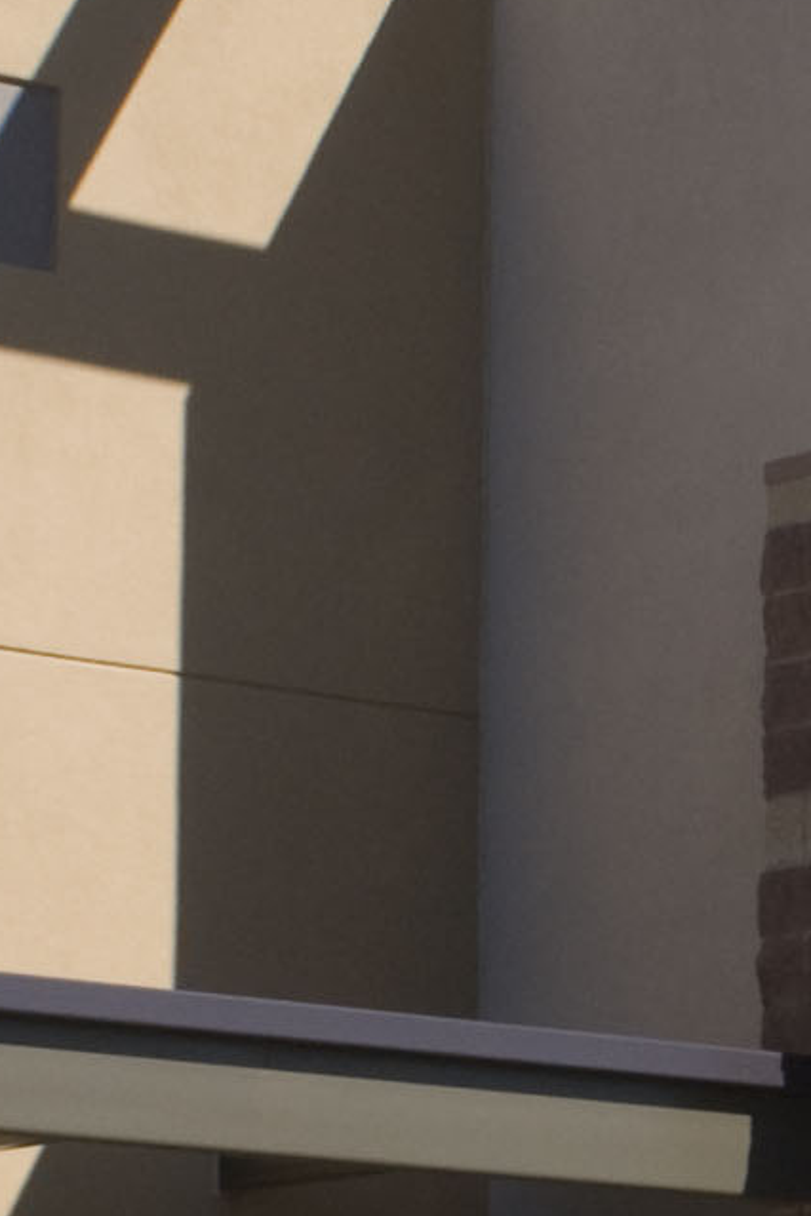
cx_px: 1177
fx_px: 6150
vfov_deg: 11.2
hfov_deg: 7.4
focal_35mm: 182
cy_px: 1083
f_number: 13
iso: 200
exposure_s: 1/250
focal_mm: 20
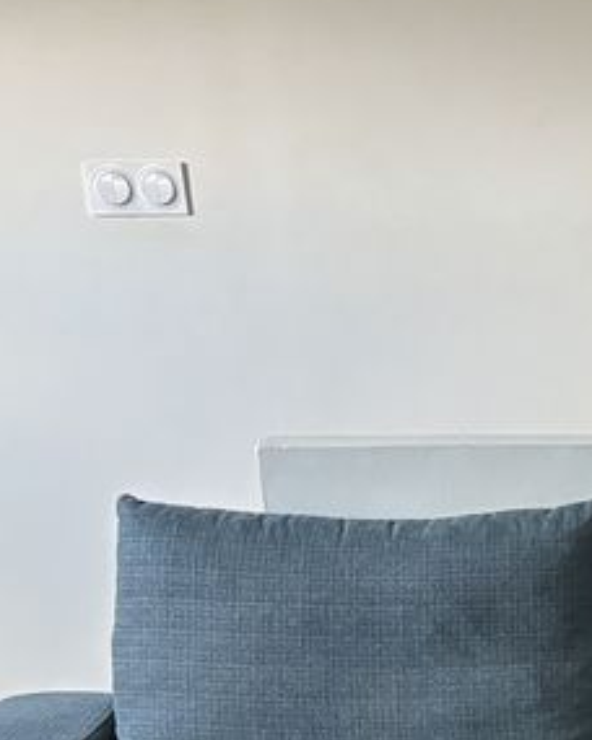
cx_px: 963
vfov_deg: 20.5
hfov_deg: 15.5
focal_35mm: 89
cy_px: 810
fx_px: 1949
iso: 320
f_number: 1.6
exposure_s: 1/60
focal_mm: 5.96
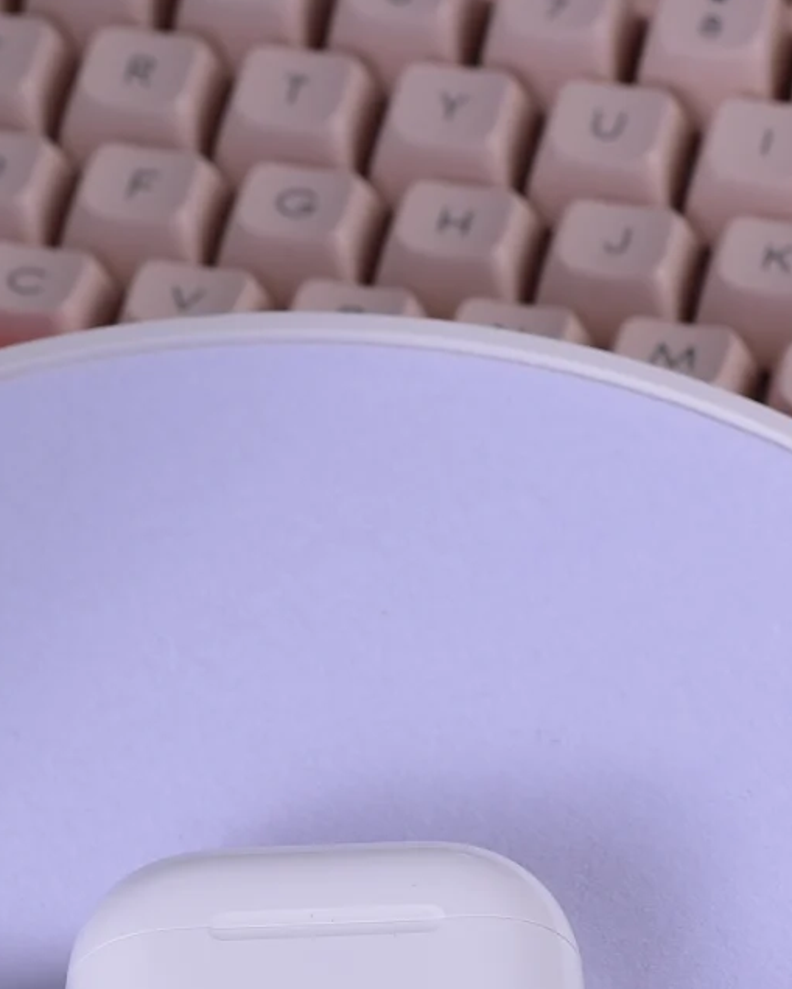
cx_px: 254
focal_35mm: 189
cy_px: 1147
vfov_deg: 10.1
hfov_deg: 8.2
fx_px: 5536
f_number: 8
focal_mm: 50
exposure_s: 1/200
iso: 100
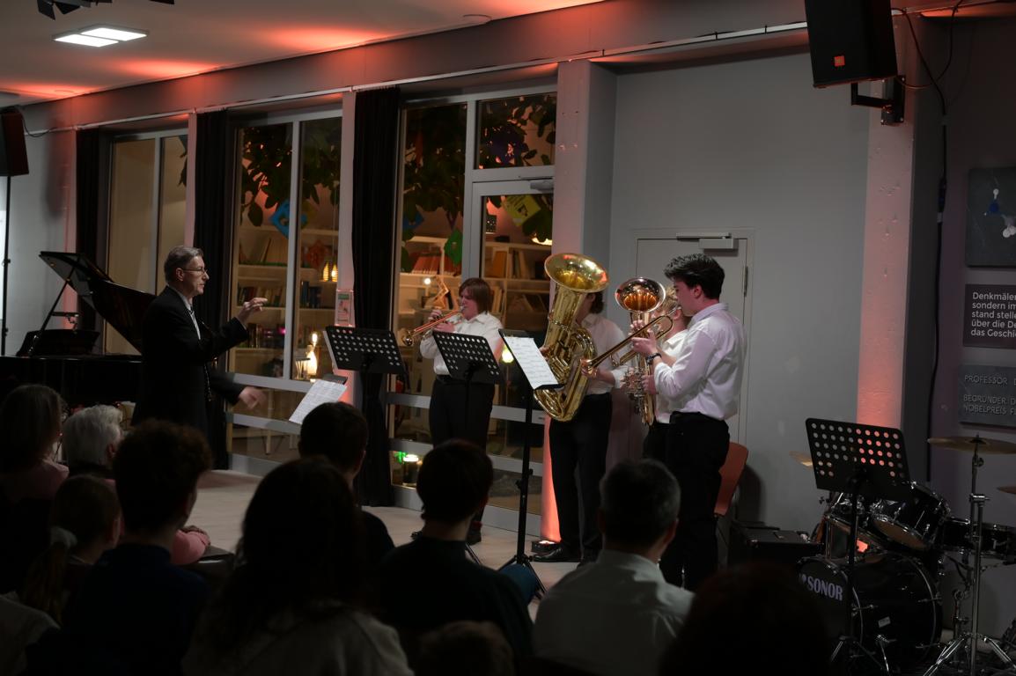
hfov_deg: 38.9
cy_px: 338
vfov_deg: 26.5
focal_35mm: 51
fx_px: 1438
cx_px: 508
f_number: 4
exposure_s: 1/50
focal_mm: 51
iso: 640
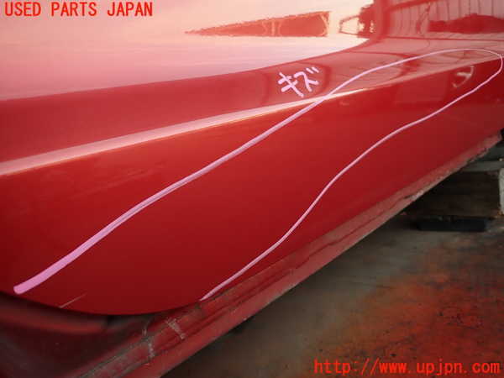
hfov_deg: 69.4
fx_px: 364
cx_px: 252
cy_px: 189
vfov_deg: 54.9
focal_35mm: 25
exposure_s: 1/80
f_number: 2
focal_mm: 4.5
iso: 100
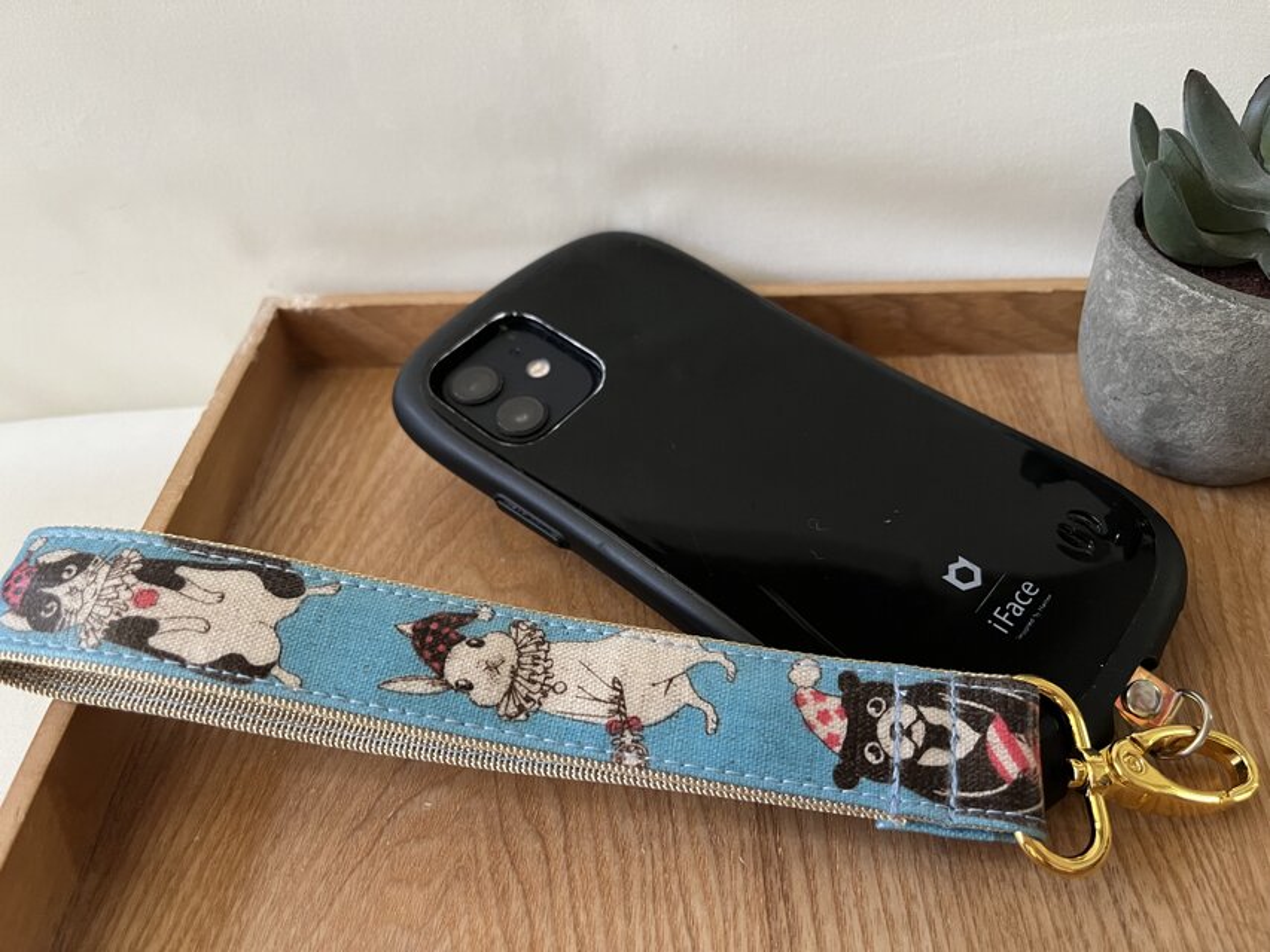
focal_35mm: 26
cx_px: 635
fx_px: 954
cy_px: 476
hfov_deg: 67.3
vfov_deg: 53.1
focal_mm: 5.1
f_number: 1.6
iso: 320
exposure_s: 1/60
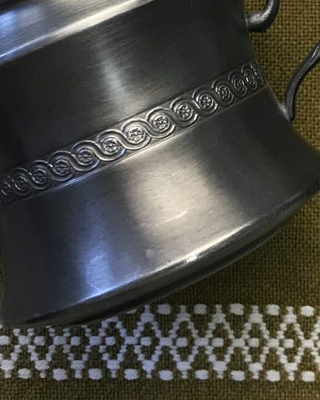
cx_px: 343
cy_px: -118
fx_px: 1243
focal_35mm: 105
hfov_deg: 14.4
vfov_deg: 17.2
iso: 20
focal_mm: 3.99
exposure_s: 1/33
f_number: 1.8
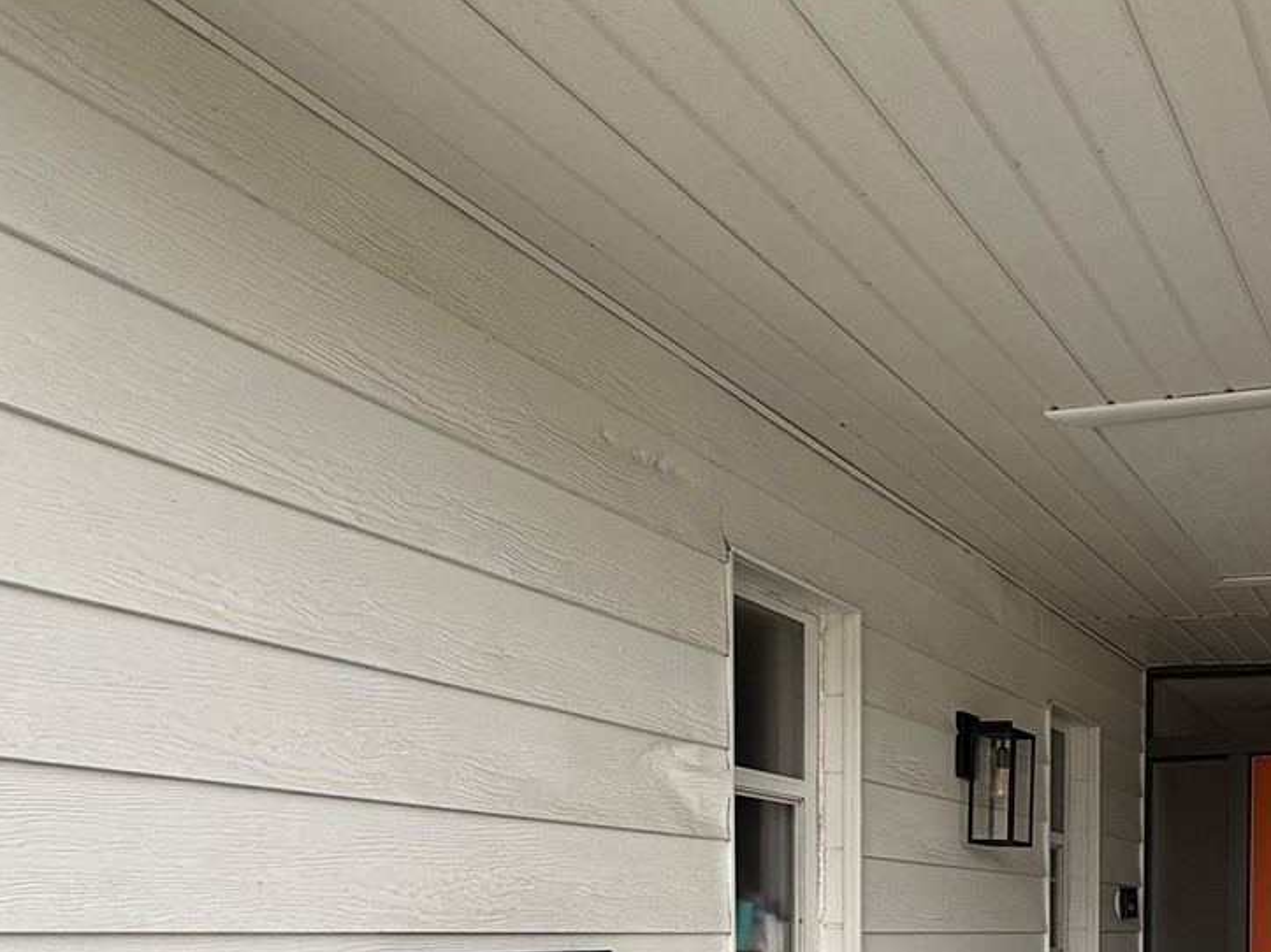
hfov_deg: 50.9
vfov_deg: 39.3
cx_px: 1167
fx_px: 1138
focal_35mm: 31
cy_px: 980
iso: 50
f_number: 2.2
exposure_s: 1/235
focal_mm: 2.22
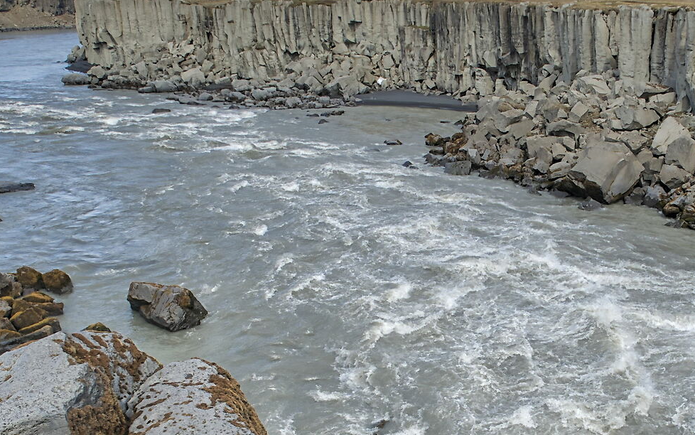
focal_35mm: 45
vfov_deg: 28.1
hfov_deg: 43.5
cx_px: 486
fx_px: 853
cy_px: 333
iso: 200
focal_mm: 12
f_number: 11
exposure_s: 1/320
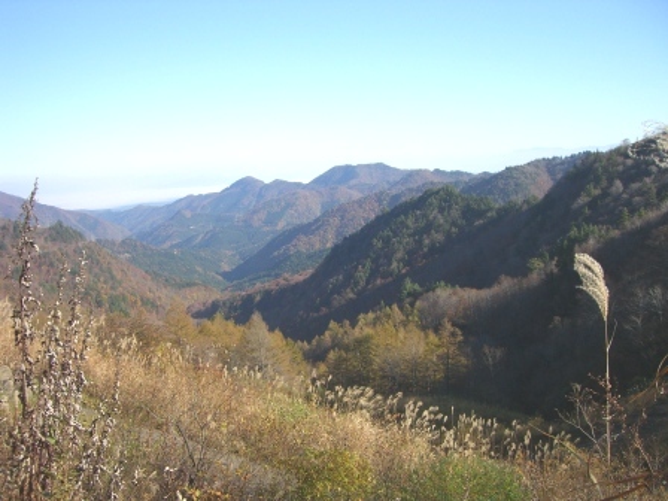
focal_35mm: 38
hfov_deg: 49.0
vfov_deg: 37.7
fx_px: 733
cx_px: 334
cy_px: 250
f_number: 4.3
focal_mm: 6.2
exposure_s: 1/500
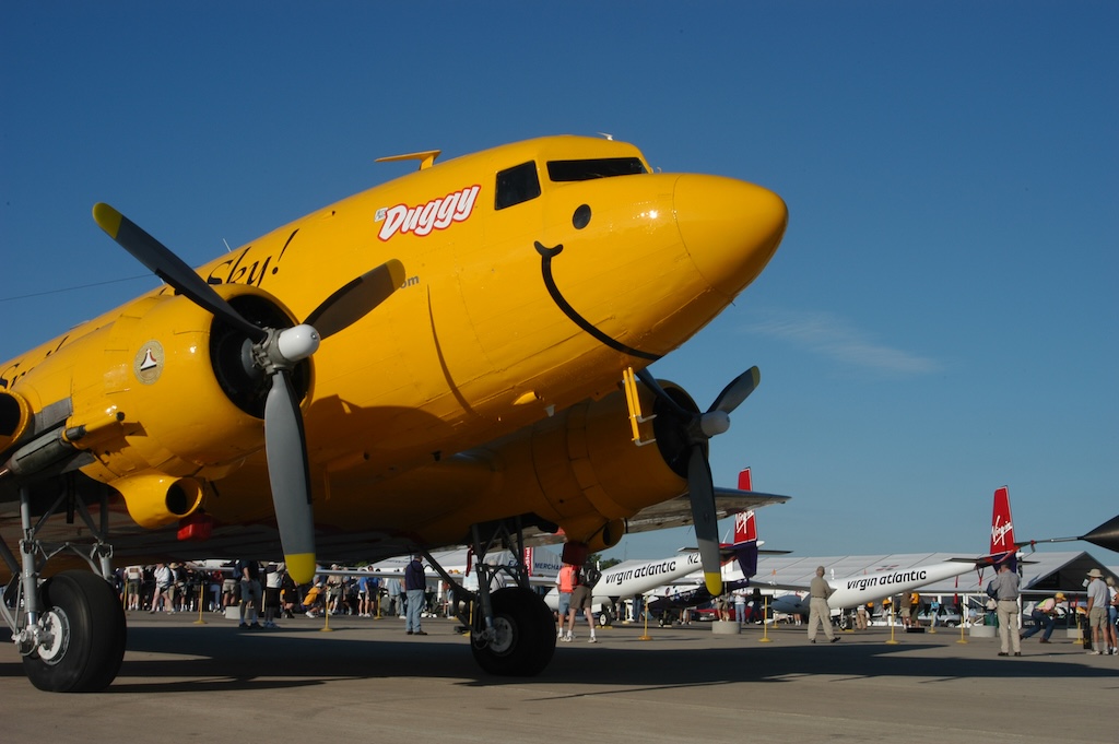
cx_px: 560
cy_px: 372
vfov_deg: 28.0
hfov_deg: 41.1
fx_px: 1491
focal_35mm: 48
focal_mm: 32
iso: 200
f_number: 18
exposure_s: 1/125
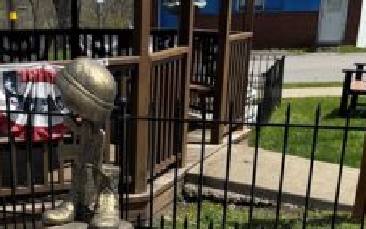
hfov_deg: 27.6
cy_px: 332
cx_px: 68
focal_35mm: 73
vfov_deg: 16.5
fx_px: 728
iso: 50
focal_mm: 5.1
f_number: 1.6
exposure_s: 1/4484
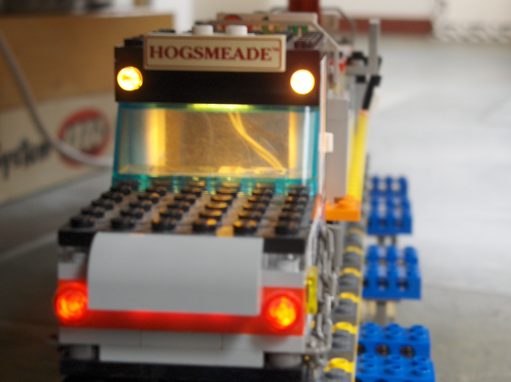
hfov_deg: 30.8
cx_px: 256
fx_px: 929
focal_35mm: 63
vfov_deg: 23.2
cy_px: 191
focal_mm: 13
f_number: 3.6
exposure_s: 1/1.17
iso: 50
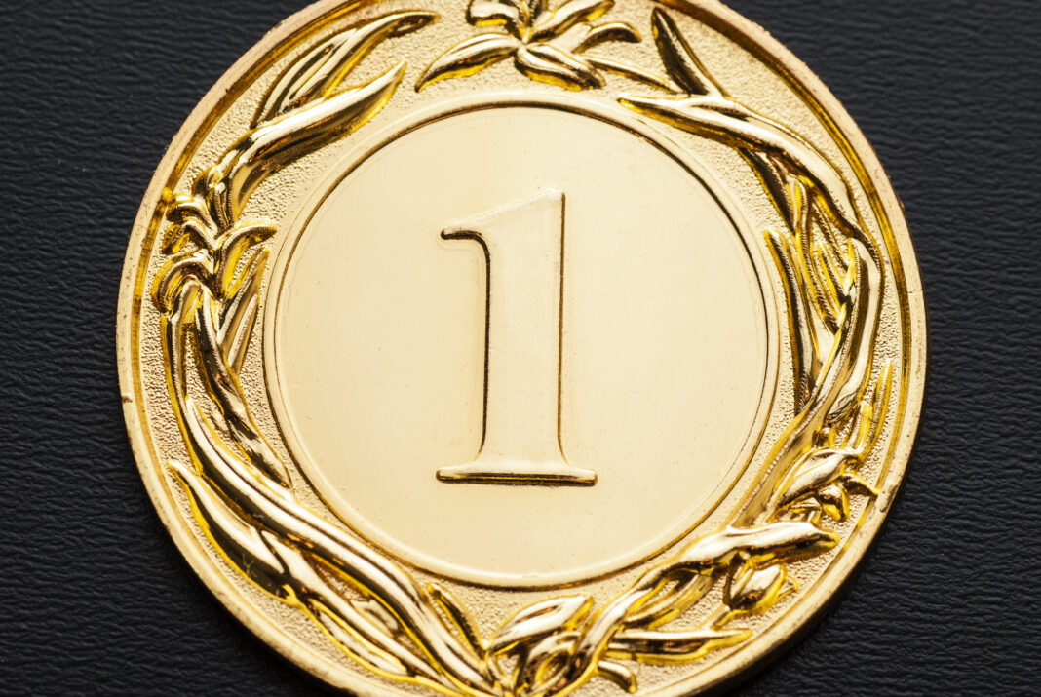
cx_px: 520
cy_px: 348
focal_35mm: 135
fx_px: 3909
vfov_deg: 10.2
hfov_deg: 15.2
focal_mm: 90
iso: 100
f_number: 13
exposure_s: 1/100
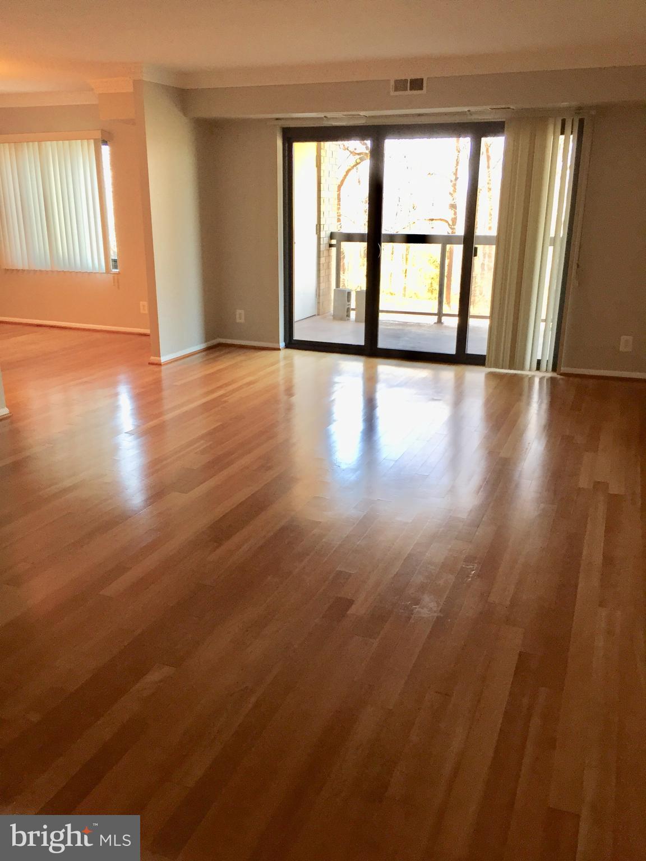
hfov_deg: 48.2
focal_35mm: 29
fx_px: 722
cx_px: 323
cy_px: 430
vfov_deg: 61.7
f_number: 2.2
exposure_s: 1/30
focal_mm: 4.15
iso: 40
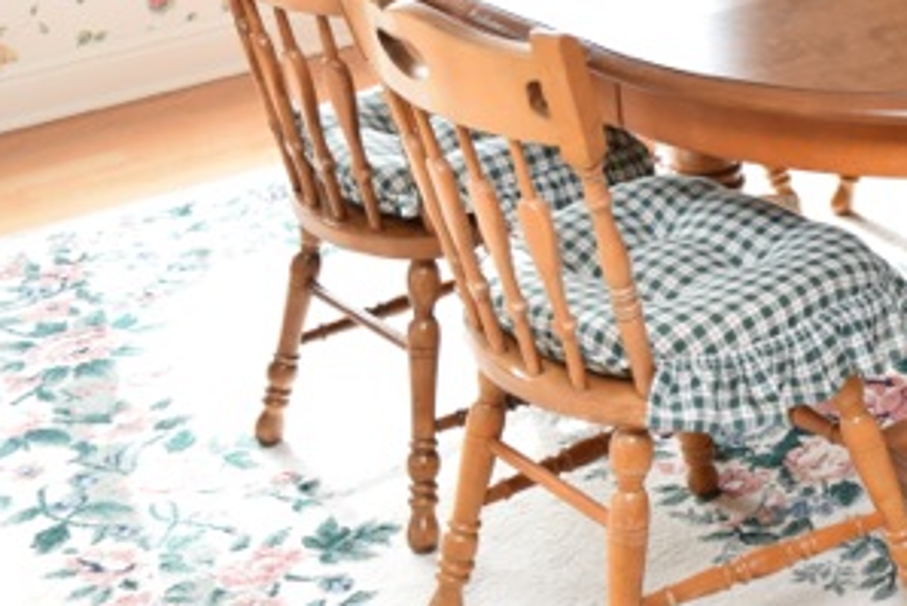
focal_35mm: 87
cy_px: 199
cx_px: 947
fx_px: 2195
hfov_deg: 22.3
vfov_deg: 15.7
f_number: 5.6
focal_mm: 27
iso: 800
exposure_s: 1/125
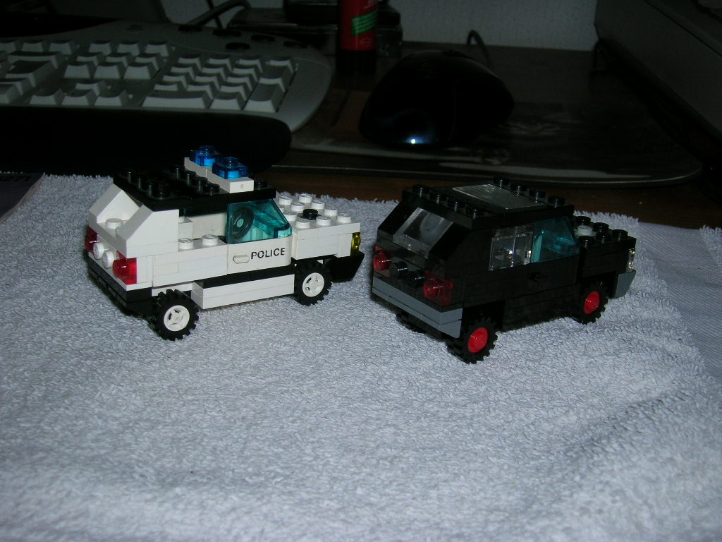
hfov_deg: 44.8
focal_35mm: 42
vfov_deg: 34.3
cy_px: 271
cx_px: 361
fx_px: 876
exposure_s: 1/60.1
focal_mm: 7
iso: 50
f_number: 3.1
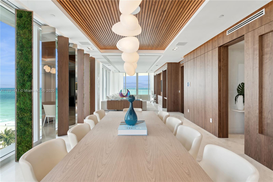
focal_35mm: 17
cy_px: 91
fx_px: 130
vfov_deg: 70.1
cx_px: 136
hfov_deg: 93.0
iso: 200
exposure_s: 1/40
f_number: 9
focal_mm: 17.1
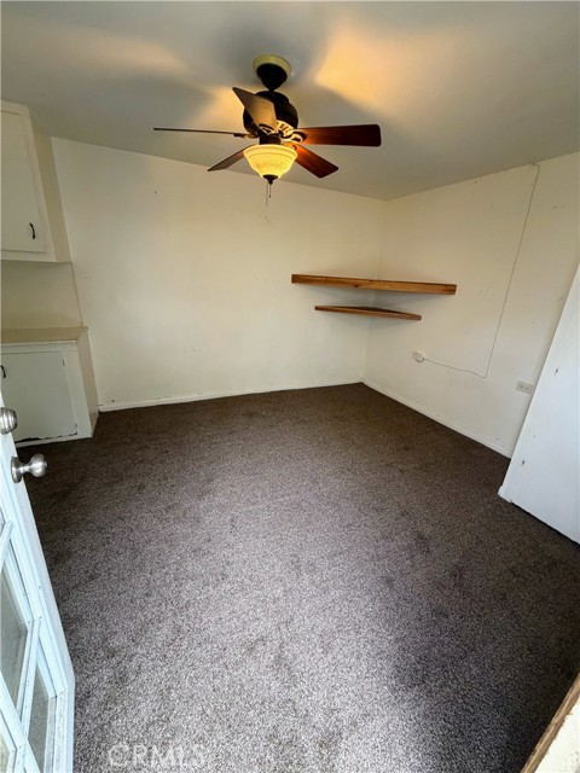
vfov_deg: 102.1
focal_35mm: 14
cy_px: 386
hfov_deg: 85.7
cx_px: 290
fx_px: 313
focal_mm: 2.22
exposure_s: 1/108
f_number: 2.2
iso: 320
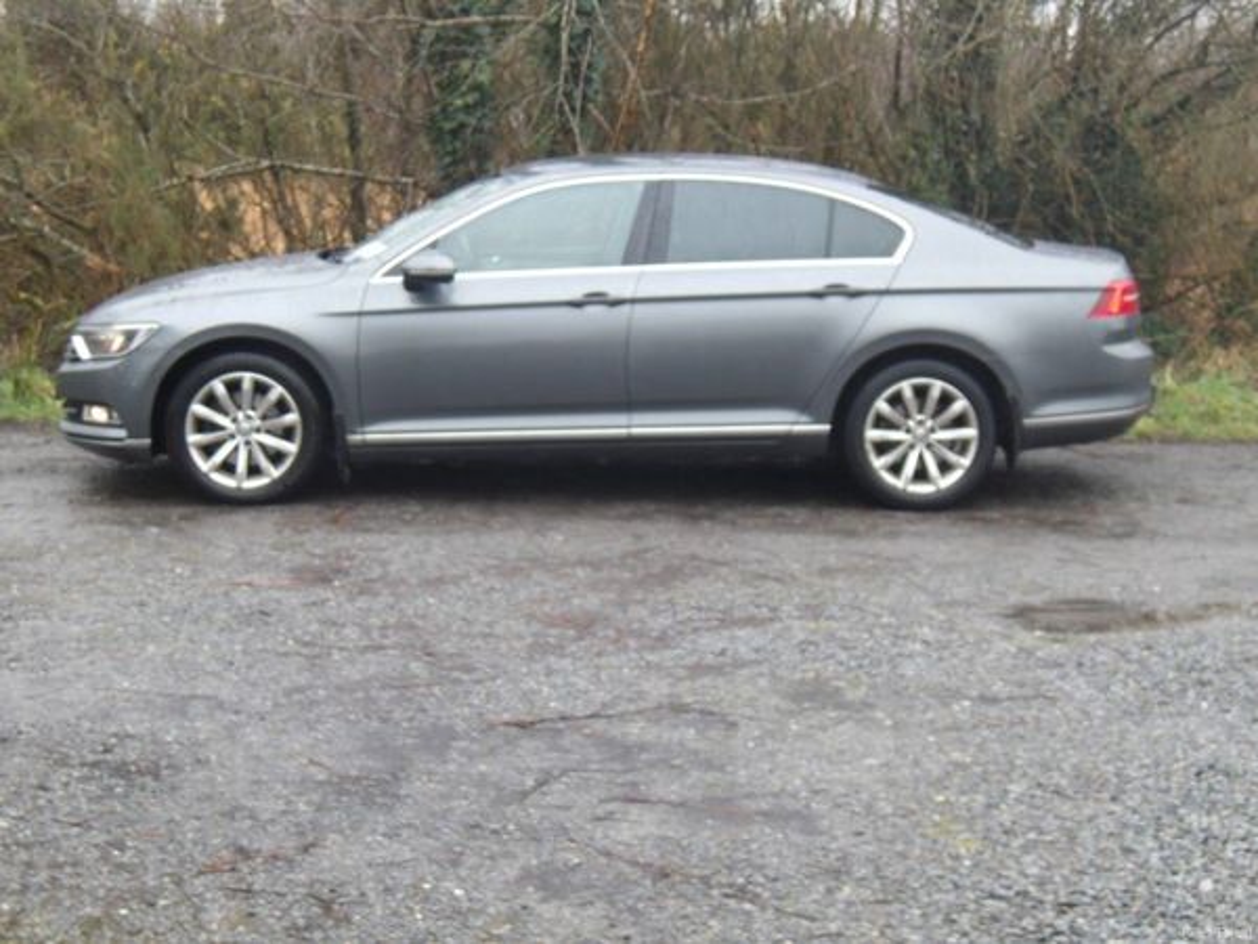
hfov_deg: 27.8
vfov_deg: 21.0
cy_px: 472
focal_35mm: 70
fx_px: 2544
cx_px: 629
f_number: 4.9
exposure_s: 1/35
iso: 112
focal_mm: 12.5
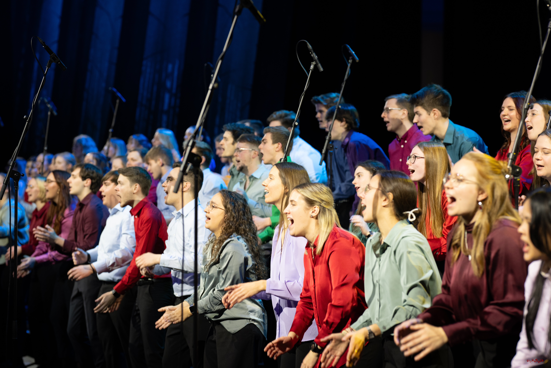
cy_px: 184
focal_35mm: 85
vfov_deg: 16.1
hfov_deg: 23.9
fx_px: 1301
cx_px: 276
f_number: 2.8
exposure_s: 1/250
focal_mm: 85
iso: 1000
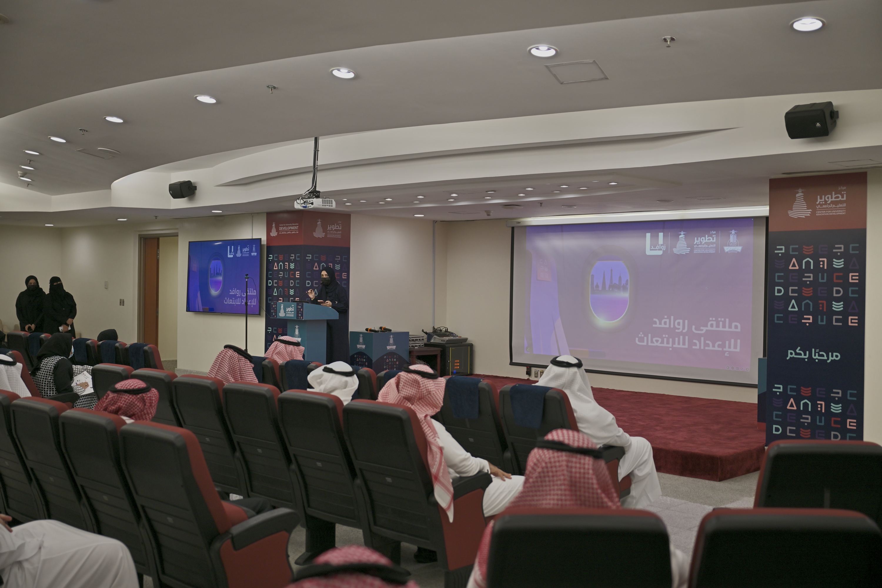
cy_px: 294
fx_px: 931
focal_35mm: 38
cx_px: 441
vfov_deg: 35.1
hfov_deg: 50.7
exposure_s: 1/125
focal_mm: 38
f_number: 2.8
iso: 640
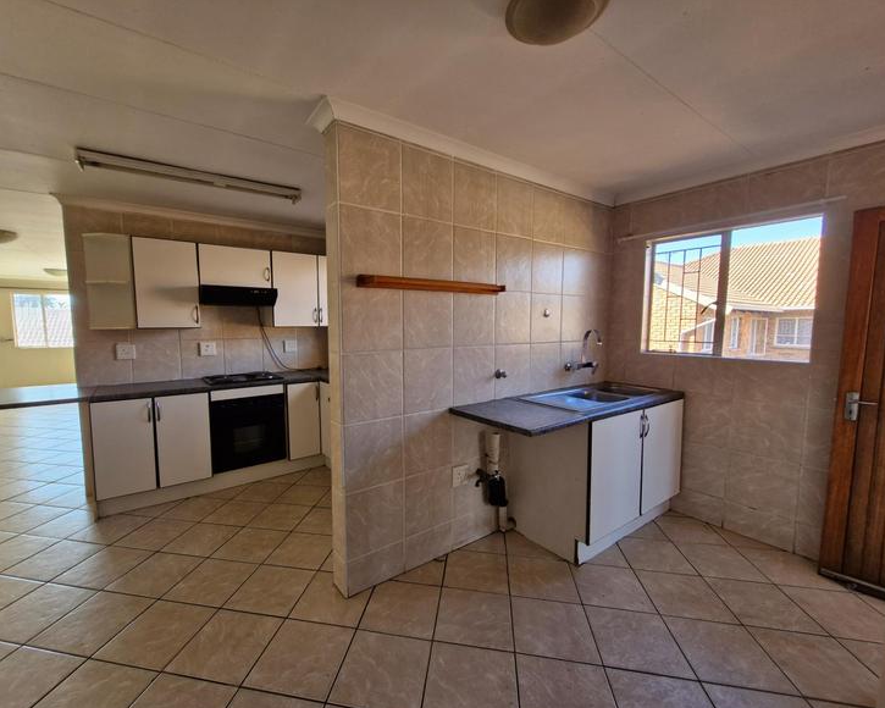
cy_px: 364
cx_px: 409
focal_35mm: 14
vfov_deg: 88.0
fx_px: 367
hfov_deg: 100.5
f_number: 2.2
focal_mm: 1.74
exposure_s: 1/50
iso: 50
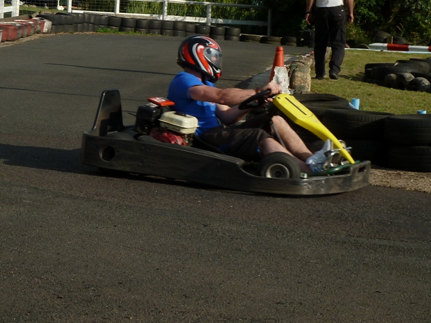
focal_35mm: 119
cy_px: 103
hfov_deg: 16.5
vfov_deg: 12.4
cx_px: 136
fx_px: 1481
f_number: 4.2
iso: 80
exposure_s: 1/500
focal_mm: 12.8
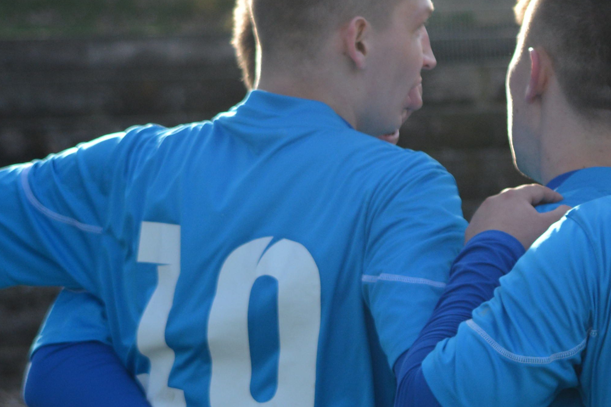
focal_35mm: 246
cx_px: 705
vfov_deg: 5.6
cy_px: 331
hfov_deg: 8.3
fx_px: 4184
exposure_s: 1/1250
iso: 400
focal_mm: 55
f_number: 4.5
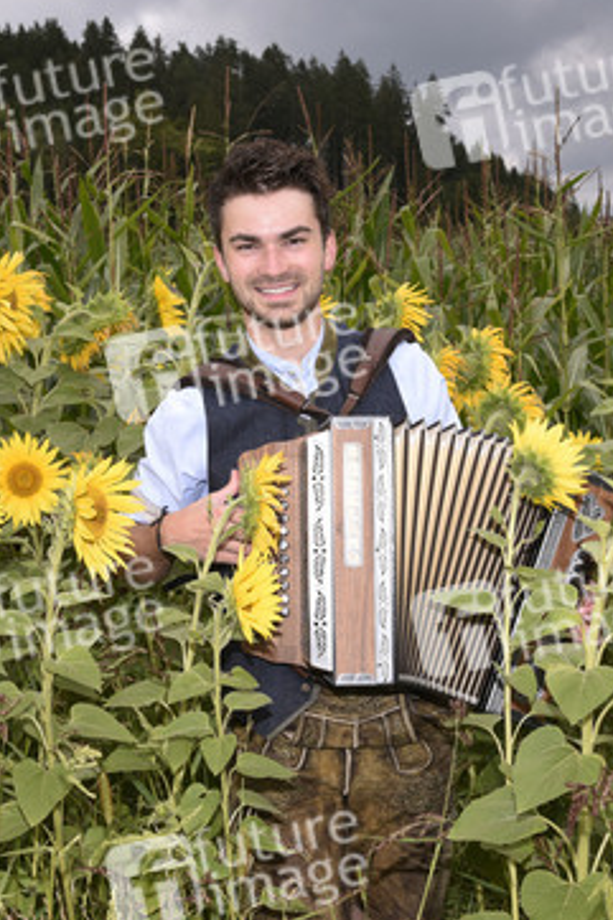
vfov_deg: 46.4
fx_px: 1074
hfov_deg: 31.9
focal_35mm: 42
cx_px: 310
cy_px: 490
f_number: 9
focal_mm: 38
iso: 250
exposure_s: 1/160
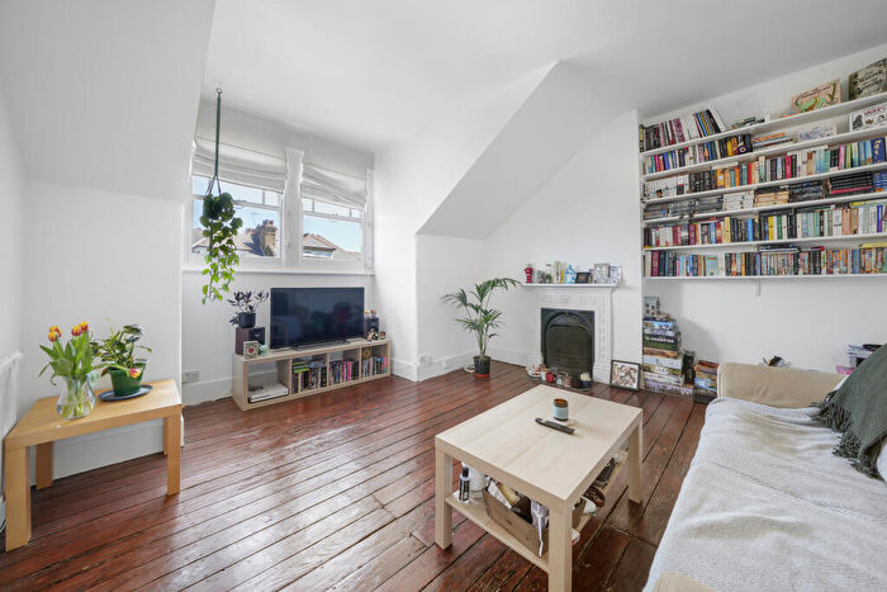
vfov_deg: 90.0
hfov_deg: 112.6
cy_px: 296
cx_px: 444
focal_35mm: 12
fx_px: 296
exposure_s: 2.5
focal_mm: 12
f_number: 9
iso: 160
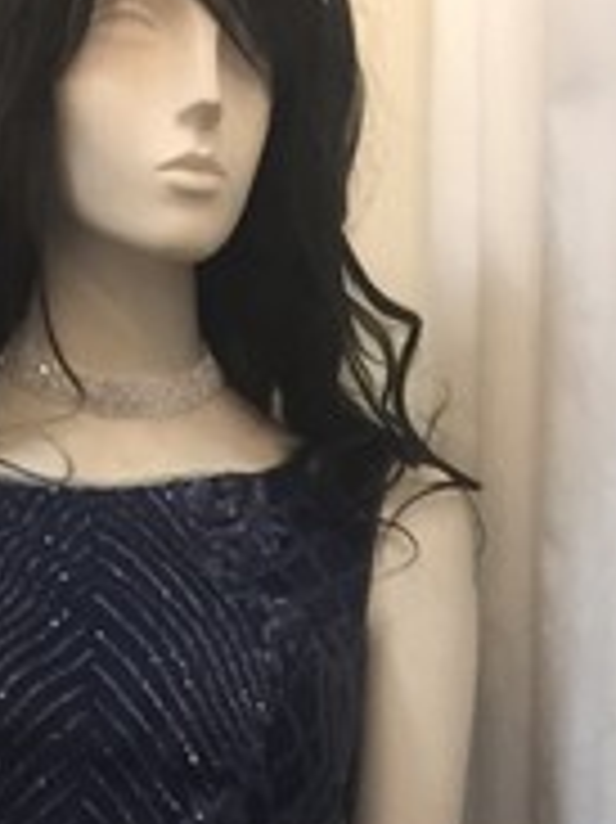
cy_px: 1540
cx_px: 94
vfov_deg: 13.7
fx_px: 3017
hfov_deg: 11.6
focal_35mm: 127
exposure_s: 1/33
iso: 125
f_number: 2.2
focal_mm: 4.15
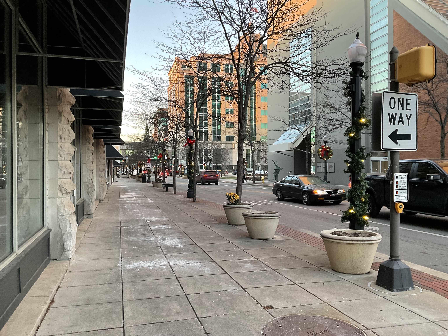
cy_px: 168
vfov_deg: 48.2
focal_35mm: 29
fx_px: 375
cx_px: 224
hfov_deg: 61.7
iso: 80
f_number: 1.8
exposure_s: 1/60
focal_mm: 3
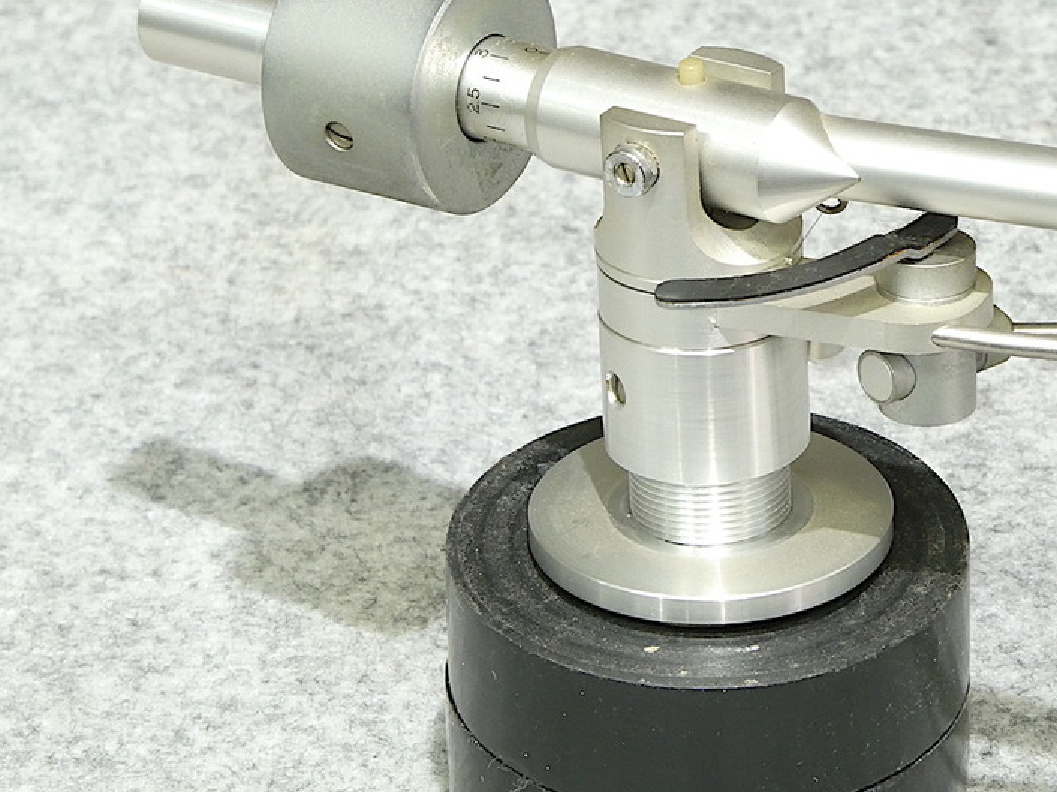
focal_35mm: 272
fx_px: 8303
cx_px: 674
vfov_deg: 5.5
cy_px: 307
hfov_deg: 7.3
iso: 400
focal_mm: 35.8
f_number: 6.3
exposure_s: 1/5
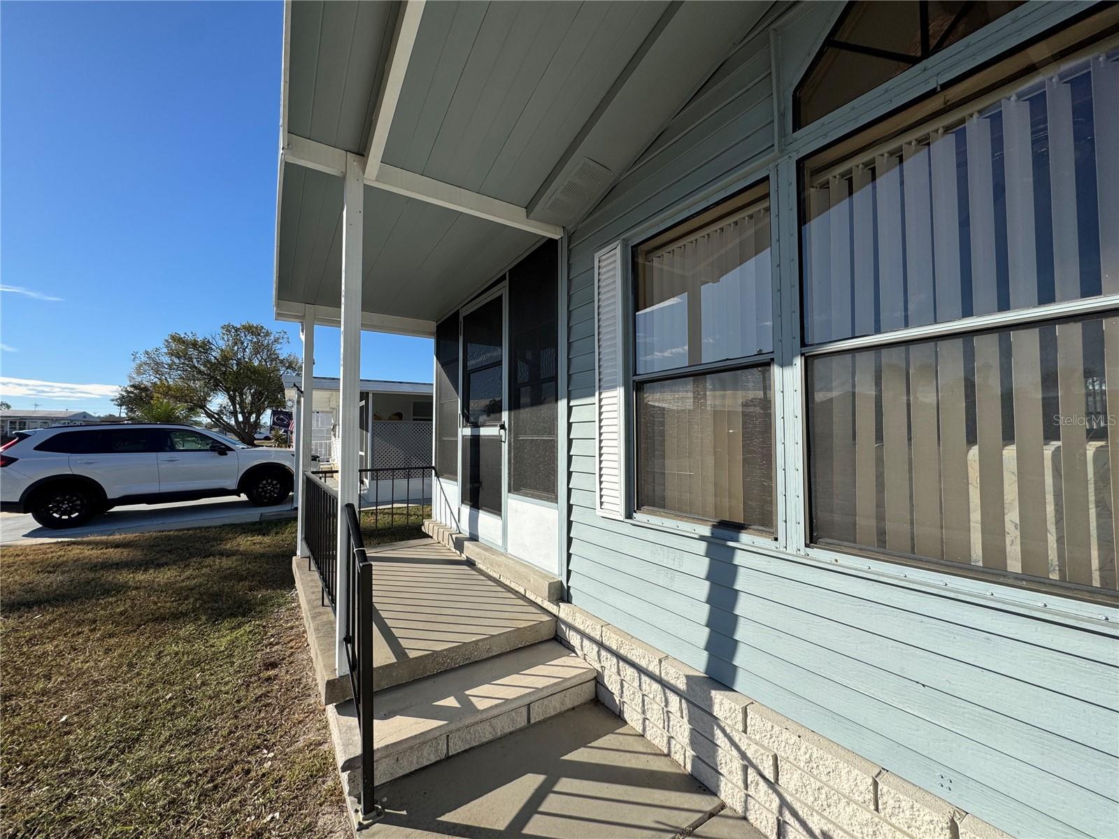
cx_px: 560
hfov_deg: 102.1
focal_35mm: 14
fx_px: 453
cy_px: 420
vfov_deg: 85.7
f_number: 2.2
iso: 50
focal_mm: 2.22
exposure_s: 1/2674
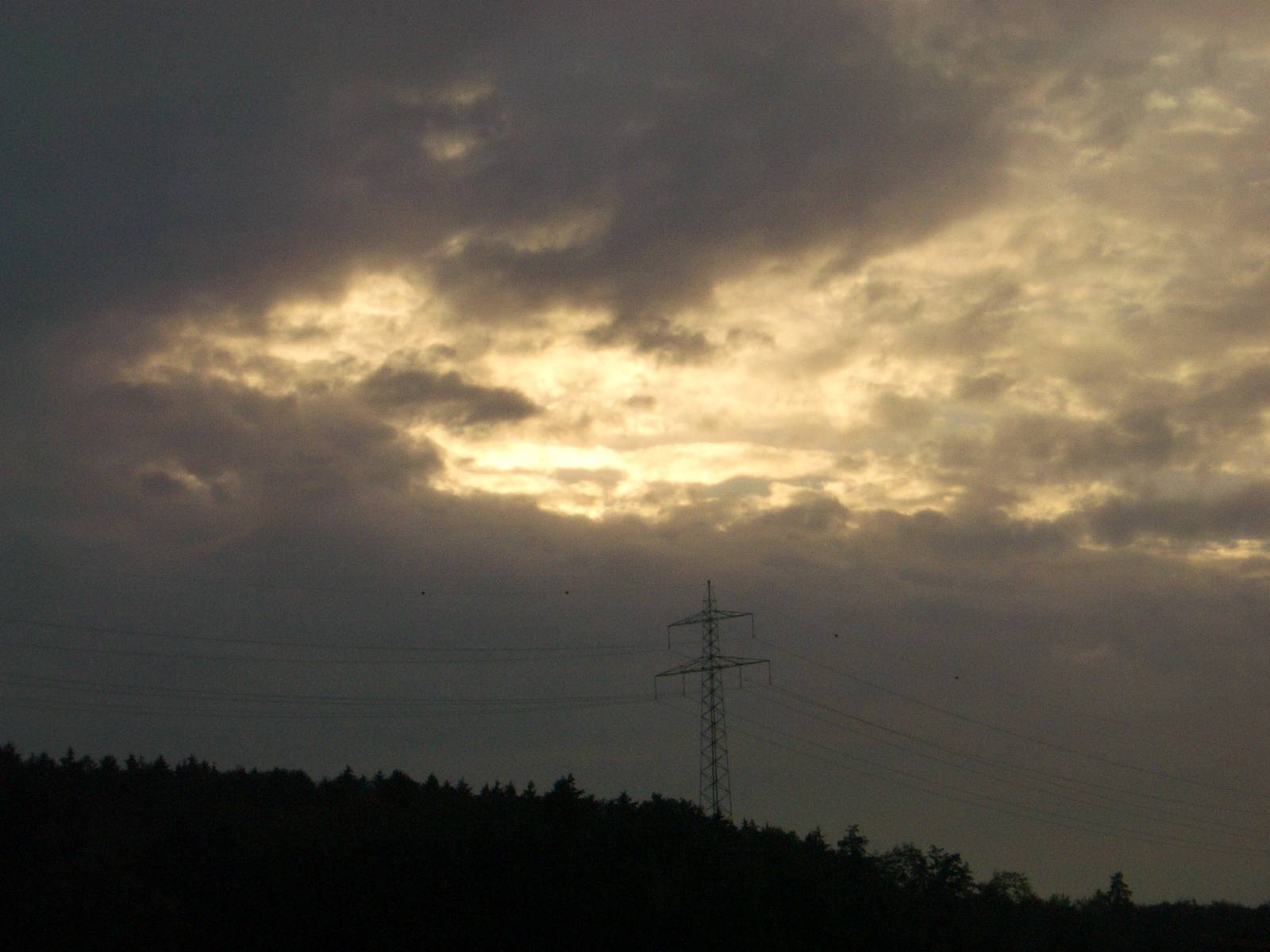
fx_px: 3852
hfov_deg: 18.7
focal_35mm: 105
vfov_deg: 14.1
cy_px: 476
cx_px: 635
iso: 100
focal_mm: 17.4
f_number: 7.7
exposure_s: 1/250
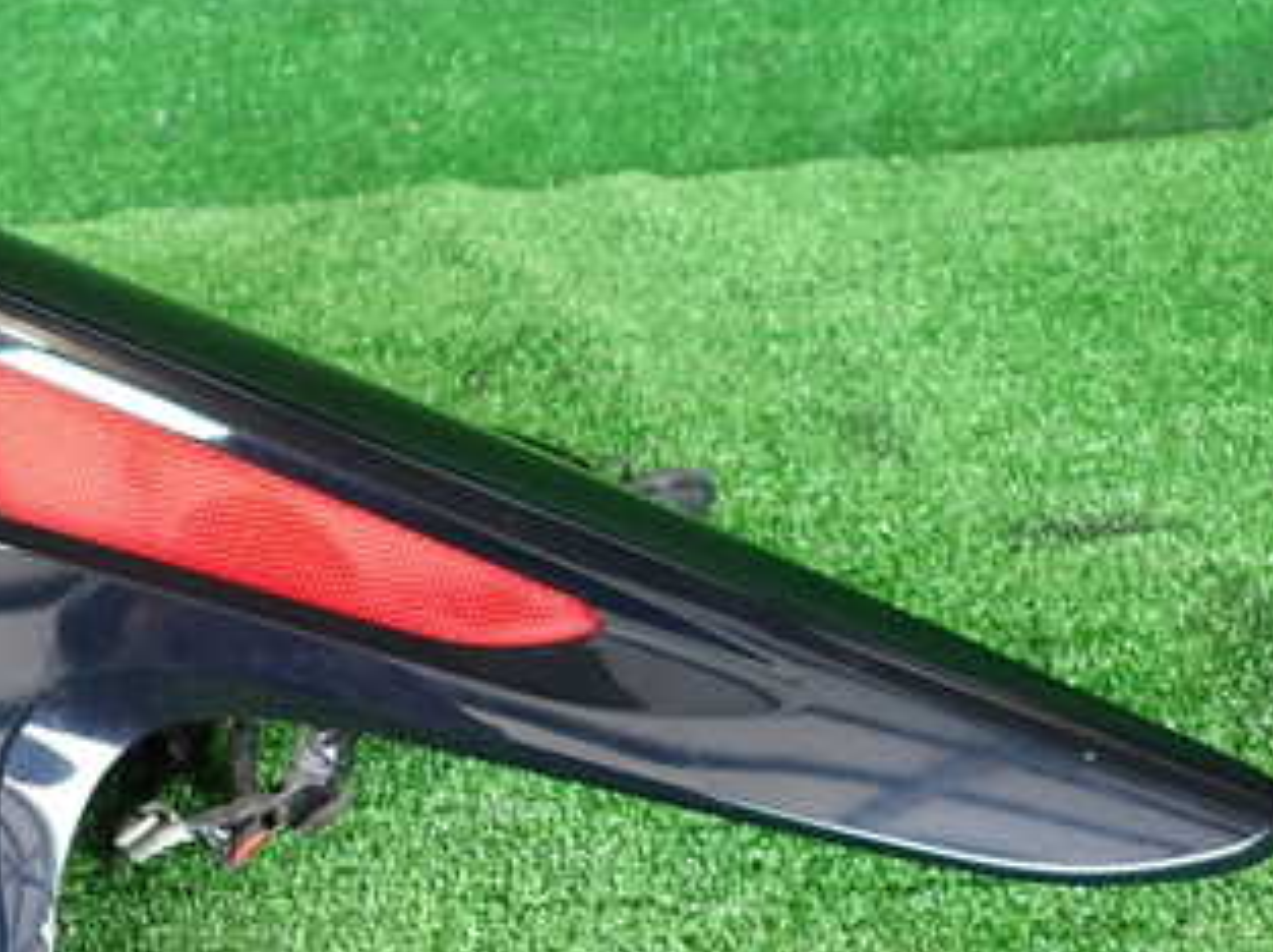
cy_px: 602
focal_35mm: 48
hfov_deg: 38.8
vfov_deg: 30.1
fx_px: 1763
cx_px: 342
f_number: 2
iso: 200
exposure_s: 1/60
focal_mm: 4.5
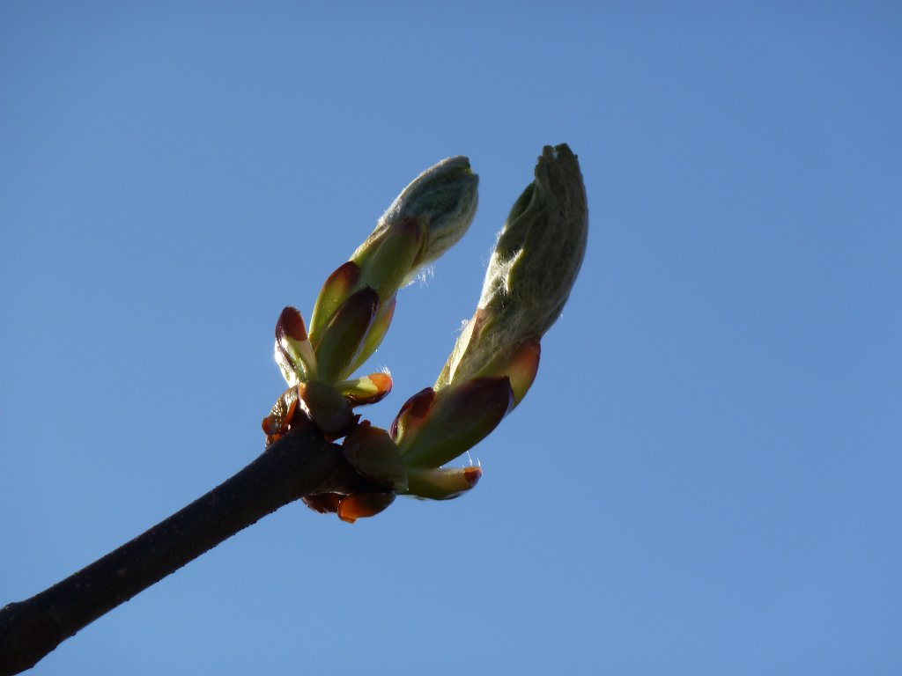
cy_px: 338
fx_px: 5107
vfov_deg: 7.6
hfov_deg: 10.1
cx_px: 451
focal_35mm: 196
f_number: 4.5
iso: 80
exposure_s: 1/400
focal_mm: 32.1
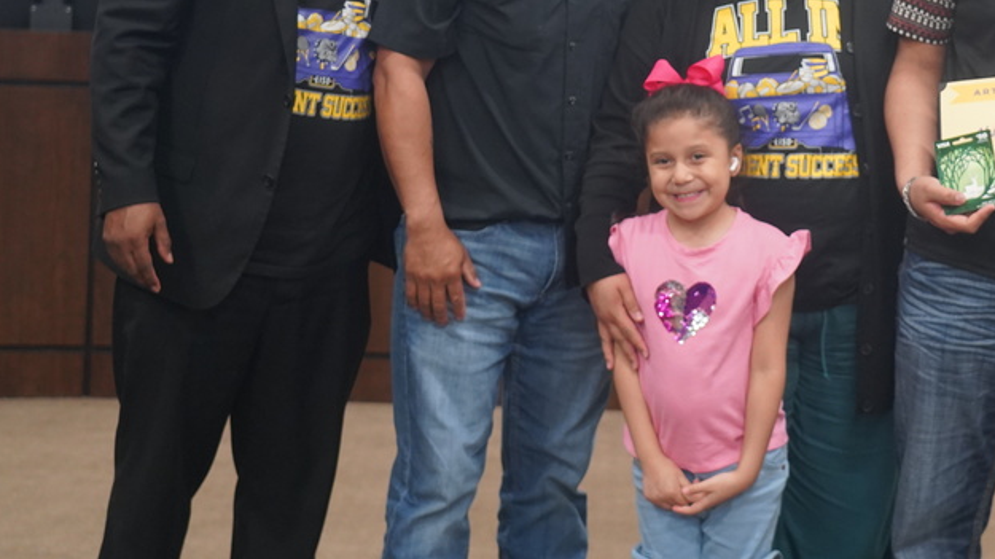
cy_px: 45
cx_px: 728
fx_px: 2400
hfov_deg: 23.2
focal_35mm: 91
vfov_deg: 13.2
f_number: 4
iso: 2500
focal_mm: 53
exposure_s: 1/160
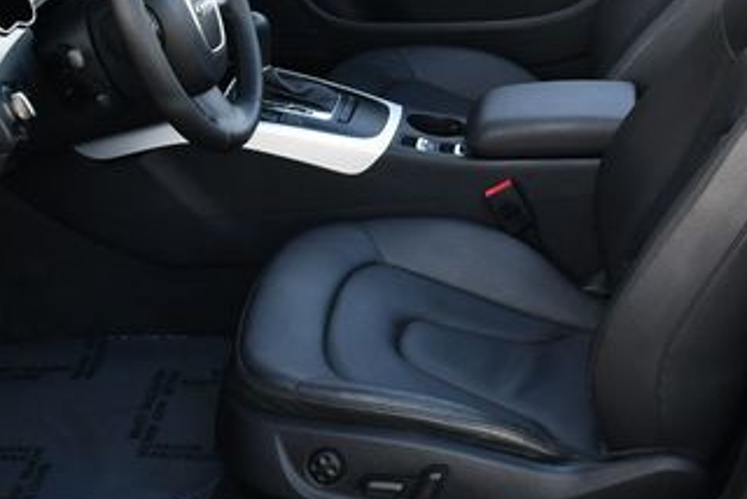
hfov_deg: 27.9
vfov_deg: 18.9
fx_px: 1495
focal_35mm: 72
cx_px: 504
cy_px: 170
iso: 400
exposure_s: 1/250
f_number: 4.5
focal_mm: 18
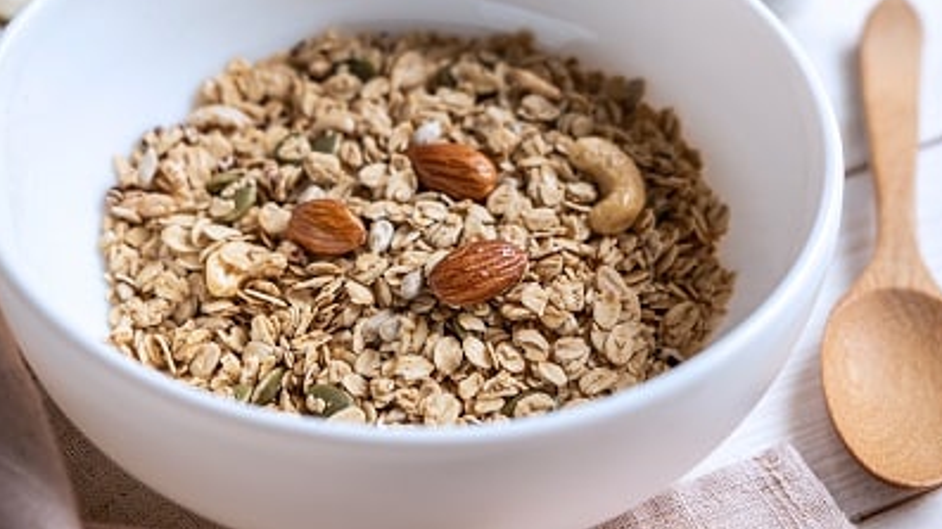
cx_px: 475
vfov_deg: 14.4
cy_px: 171
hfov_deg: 25.3
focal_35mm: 84
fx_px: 2097
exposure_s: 1/180
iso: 200
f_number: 2.8
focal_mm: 35
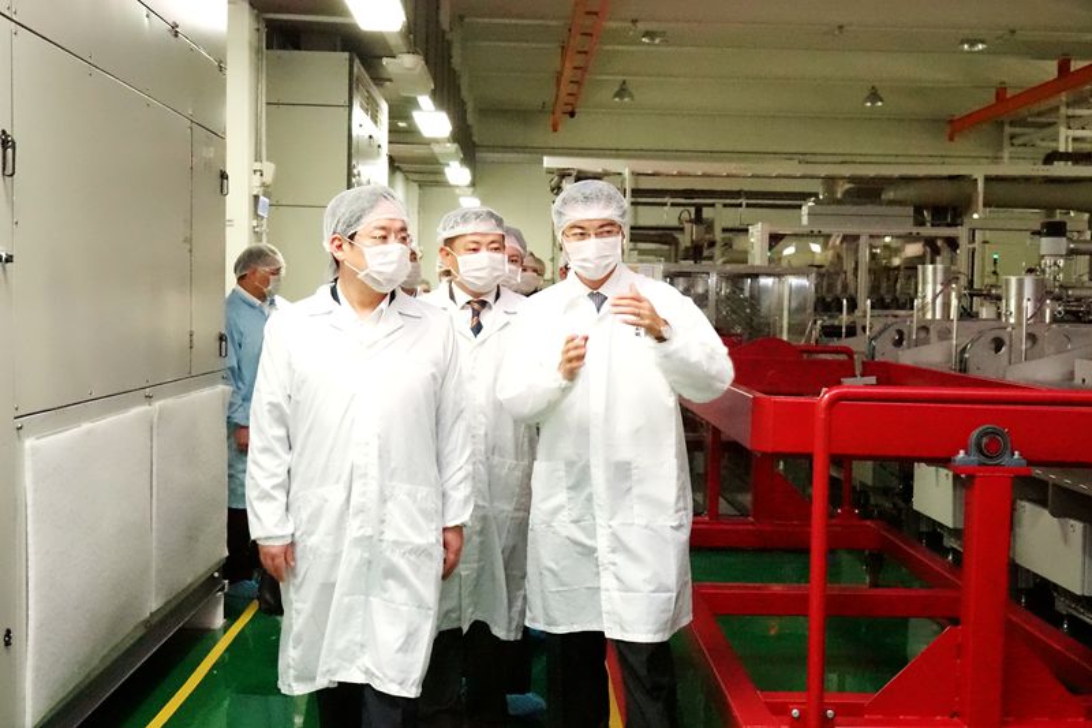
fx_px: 1304
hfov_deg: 45.4
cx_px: 546
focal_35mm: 43
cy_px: 364
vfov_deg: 31.2
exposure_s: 1/125
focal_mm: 43
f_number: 7.1
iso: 16000
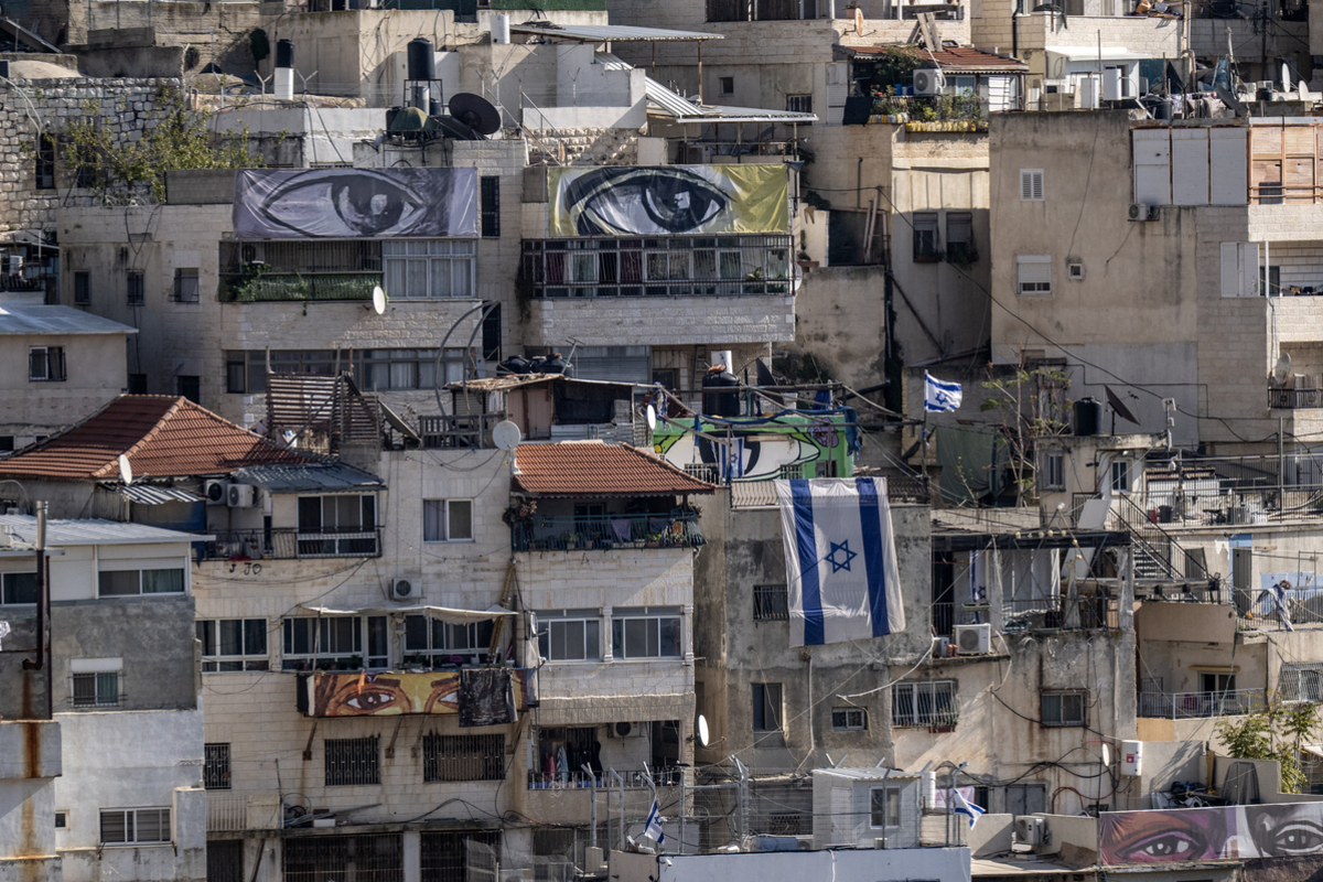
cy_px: 441
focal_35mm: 300
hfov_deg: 6.9
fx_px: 11024
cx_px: 662
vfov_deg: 4.6
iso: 360
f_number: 2.8
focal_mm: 200
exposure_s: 1/6400
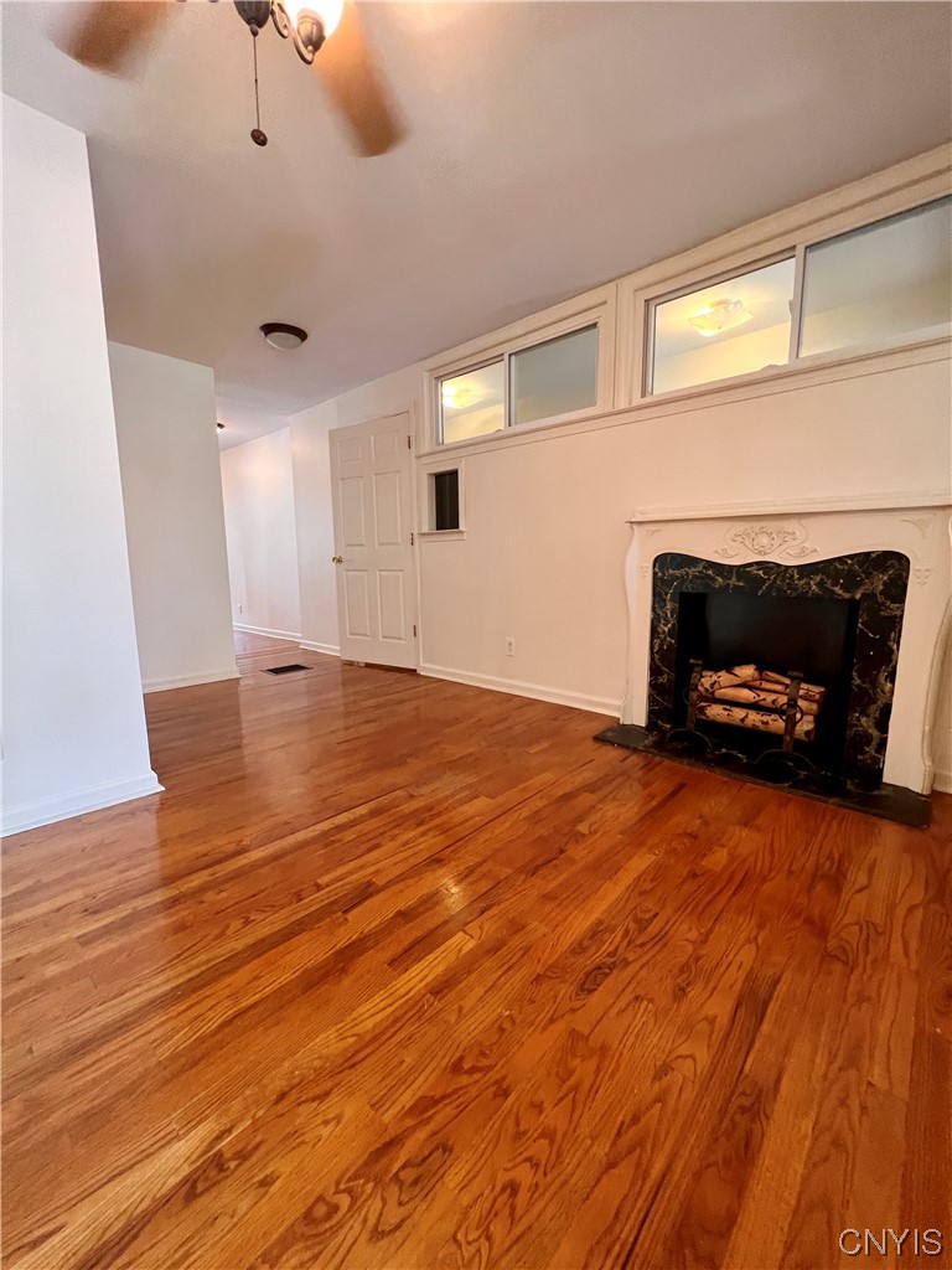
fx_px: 477
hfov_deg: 89.9
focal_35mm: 13
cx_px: 476
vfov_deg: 106.2
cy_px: 635
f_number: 1.8
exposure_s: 1/60
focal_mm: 1.57
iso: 250
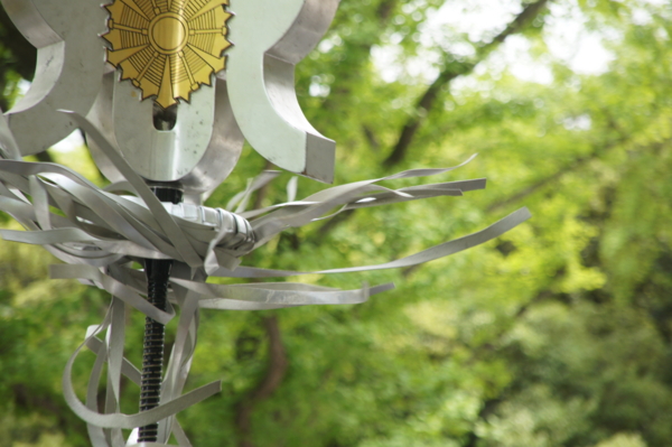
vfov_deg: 4.6
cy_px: 224
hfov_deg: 6.9
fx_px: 5595
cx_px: 336
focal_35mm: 300
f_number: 6.3
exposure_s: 1/320
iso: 320
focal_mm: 200
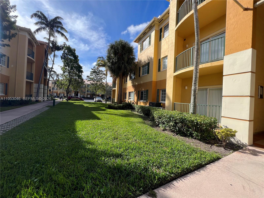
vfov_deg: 89.9
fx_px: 99
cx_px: 132
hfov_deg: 106.2
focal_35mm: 13
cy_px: 99
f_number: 1.8
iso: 32
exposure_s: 1/986
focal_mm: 1.57
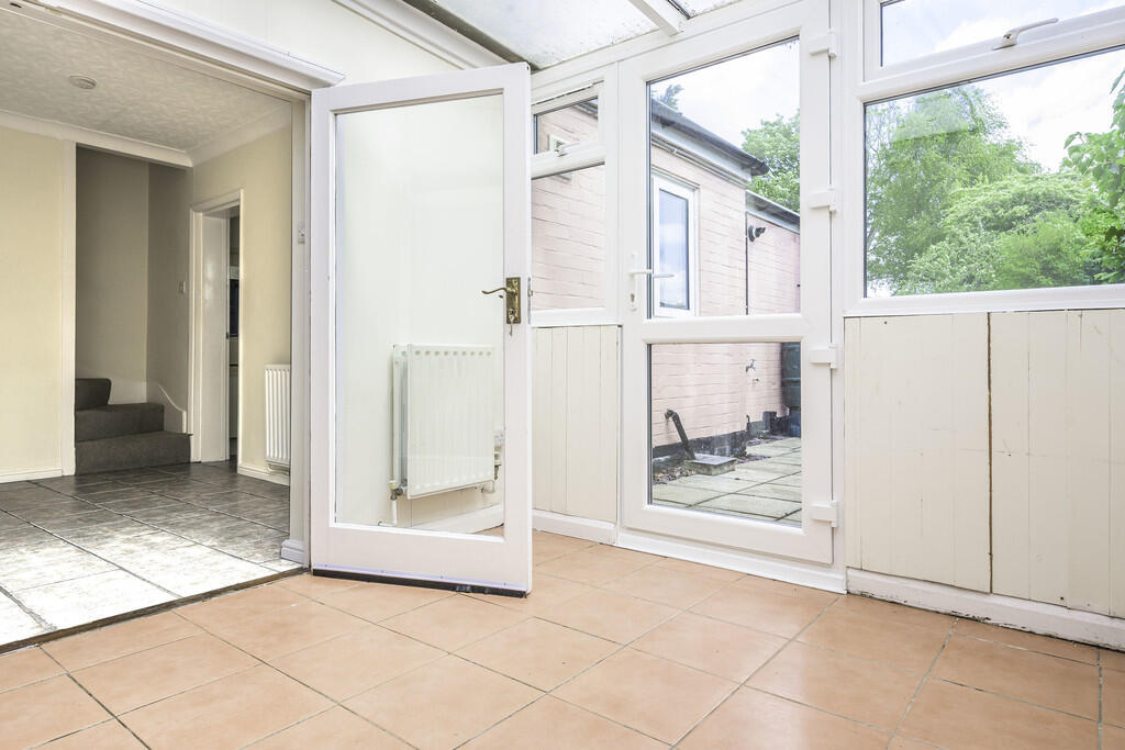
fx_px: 641
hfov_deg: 82.6
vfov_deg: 60.7
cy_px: 375
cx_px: 562
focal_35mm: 20
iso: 320
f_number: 7.1
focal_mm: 20.5
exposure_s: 1/125
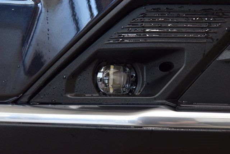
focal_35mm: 105
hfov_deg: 19.5
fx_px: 671
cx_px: 115
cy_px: 77
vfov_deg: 13.0
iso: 1250
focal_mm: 70
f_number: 7.1
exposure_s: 1/30
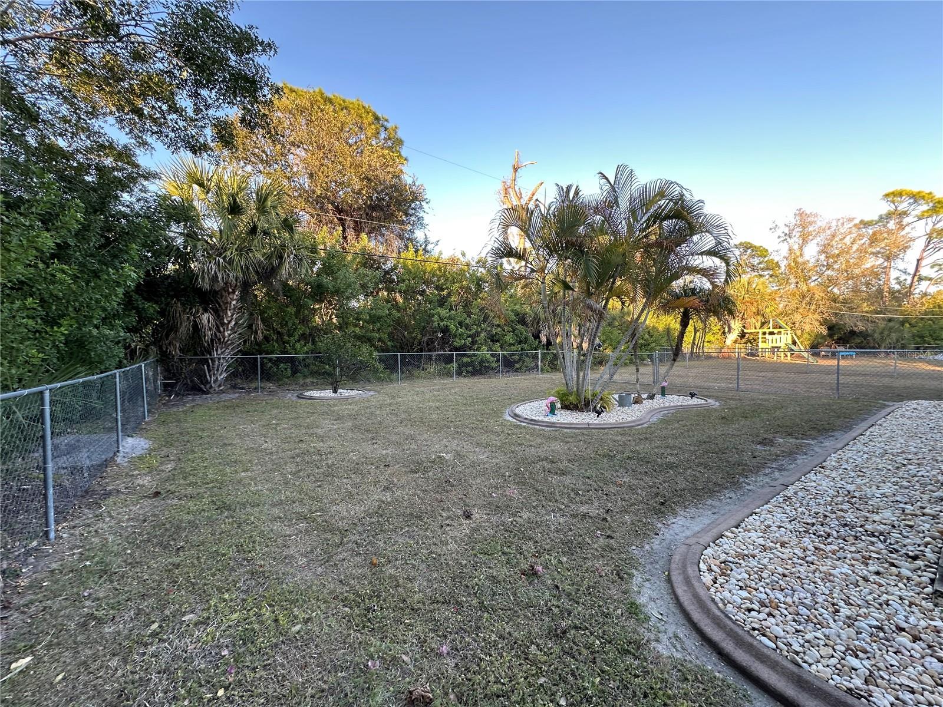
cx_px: 472
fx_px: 381
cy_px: 354
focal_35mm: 14
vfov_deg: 85.7
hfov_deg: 102.1
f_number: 2.2
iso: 64
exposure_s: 1/99
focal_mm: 2.22
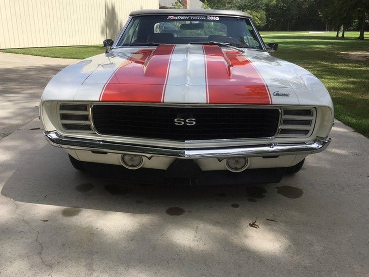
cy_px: 132
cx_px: 184
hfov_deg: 56.8
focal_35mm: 32
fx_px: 341
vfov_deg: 44.1
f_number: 2.2
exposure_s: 1/1202
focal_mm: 4.15
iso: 25
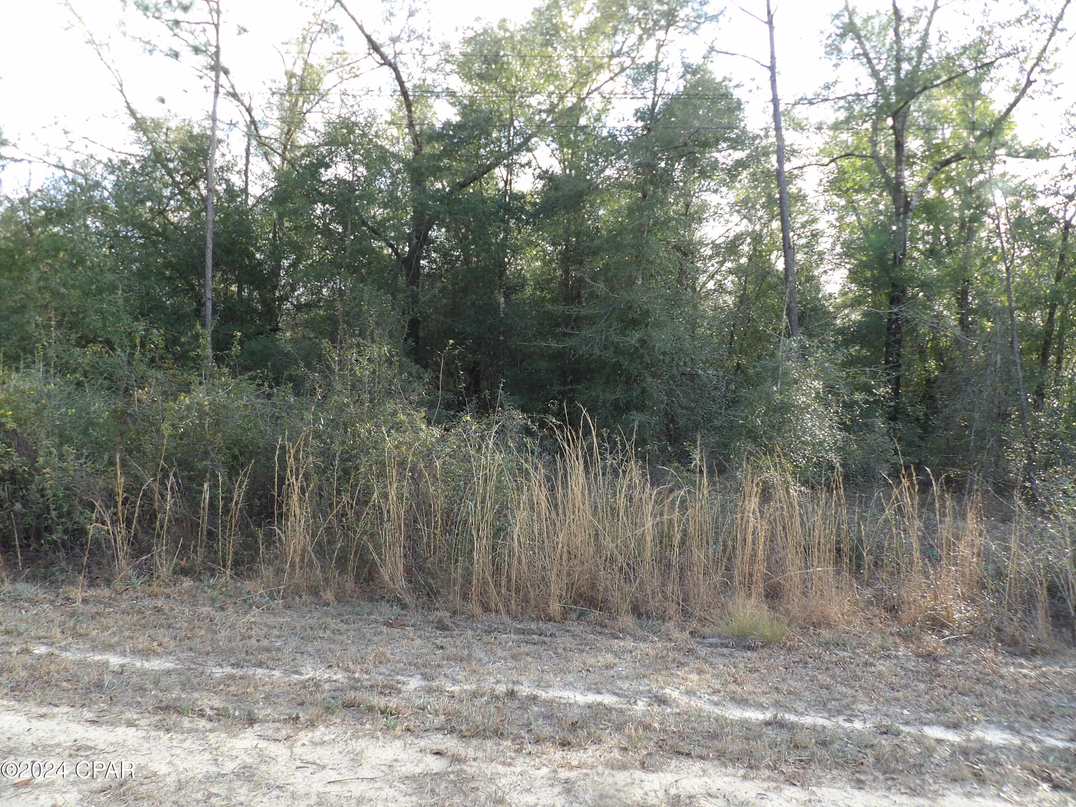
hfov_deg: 71.6
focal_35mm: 24
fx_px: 746
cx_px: 538
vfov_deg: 56.8
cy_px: 404
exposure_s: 1/123
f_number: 3.2
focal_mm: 4.3
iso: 100
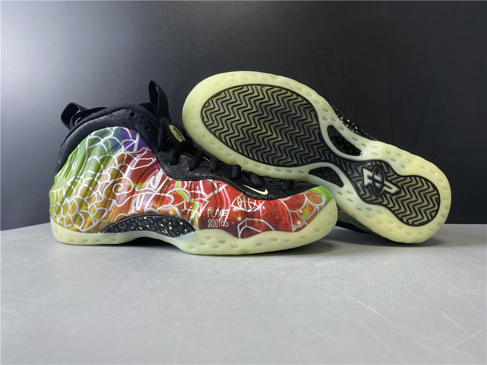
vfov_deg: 53.1
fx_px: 366
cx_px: 244
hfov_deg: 67.3
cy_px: 182
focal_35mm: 26
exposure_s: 1/50
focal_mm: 4.25
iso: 64
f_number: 1.8
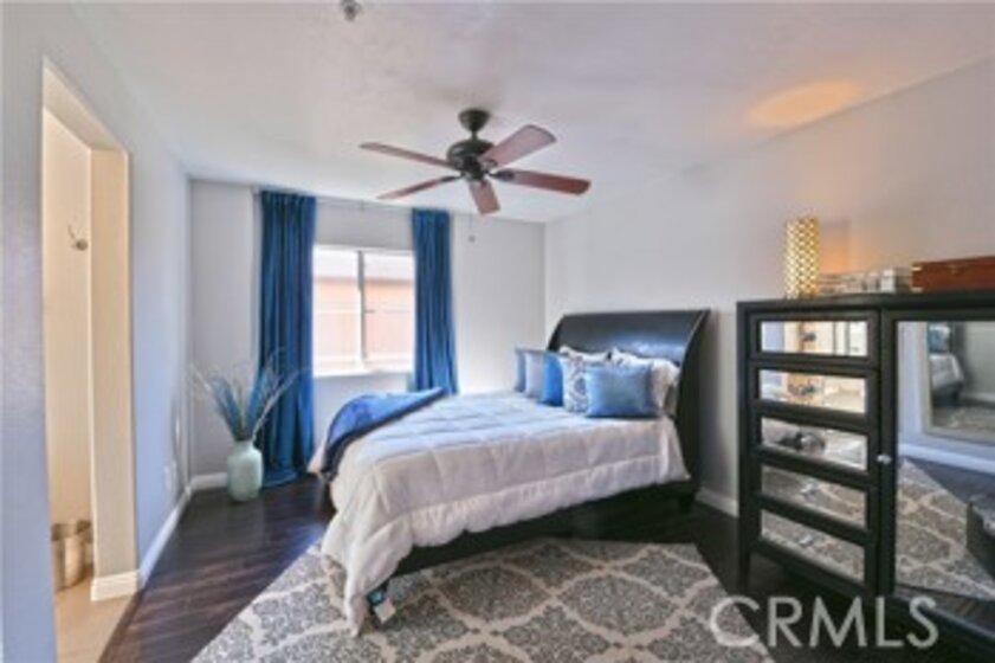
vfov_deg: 81.2
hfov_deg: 104.3
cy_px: 332
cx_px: 498
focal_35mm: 14
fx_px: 387
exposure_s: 1/4
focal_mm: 14
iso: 100
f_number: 8
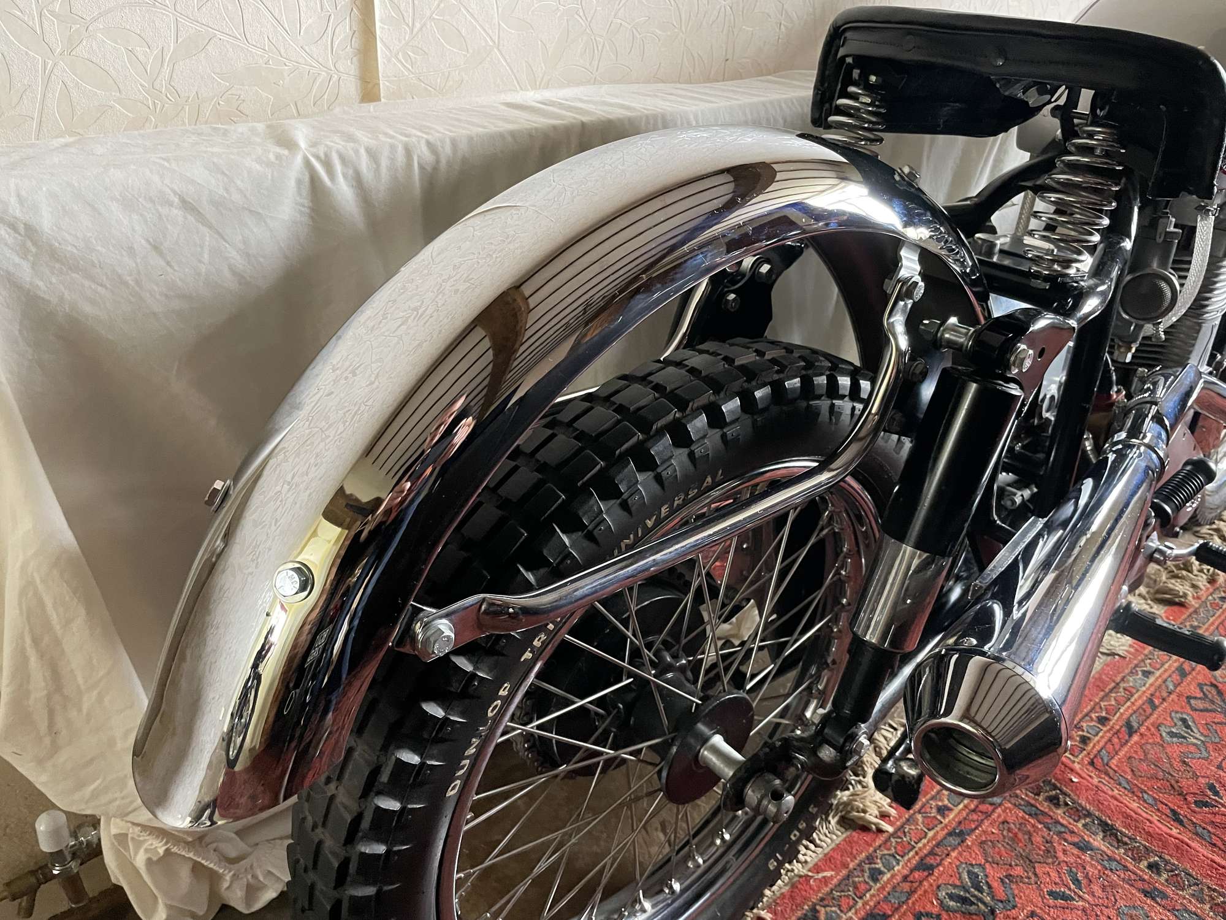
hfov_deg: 67.3
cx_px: 613
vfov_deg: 53.1
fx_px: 921
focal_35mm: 26
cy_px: 460
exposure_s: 1/59
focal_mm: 4.2
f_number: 1.6
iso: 500
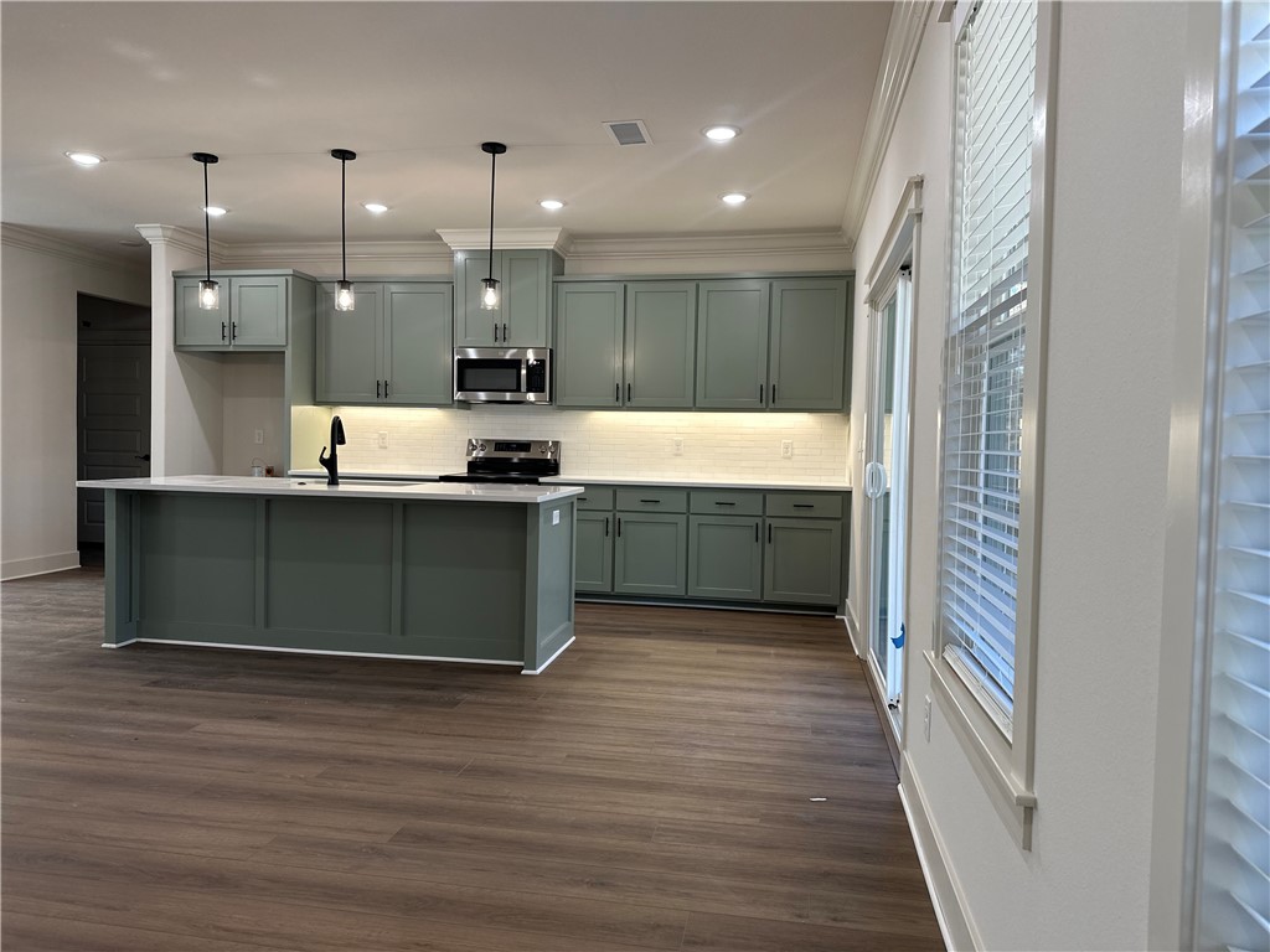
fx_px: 881
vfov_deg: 56.8
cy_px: 476
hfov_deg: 71.6
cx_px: 635
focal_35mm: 24
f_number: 1.78
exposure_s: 1/120
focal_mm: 6.86
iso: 100
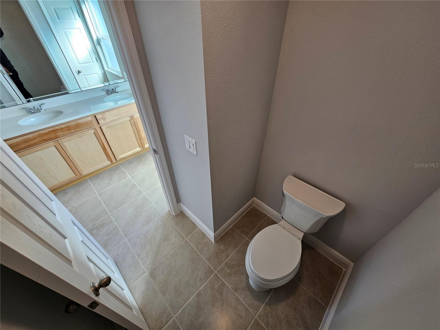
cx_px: 220
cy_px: 165
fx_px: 165
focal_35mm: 13
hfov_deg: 106.2
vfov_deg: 89.9
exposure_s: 1/60
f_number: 2.2
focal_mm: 2.2
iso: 64
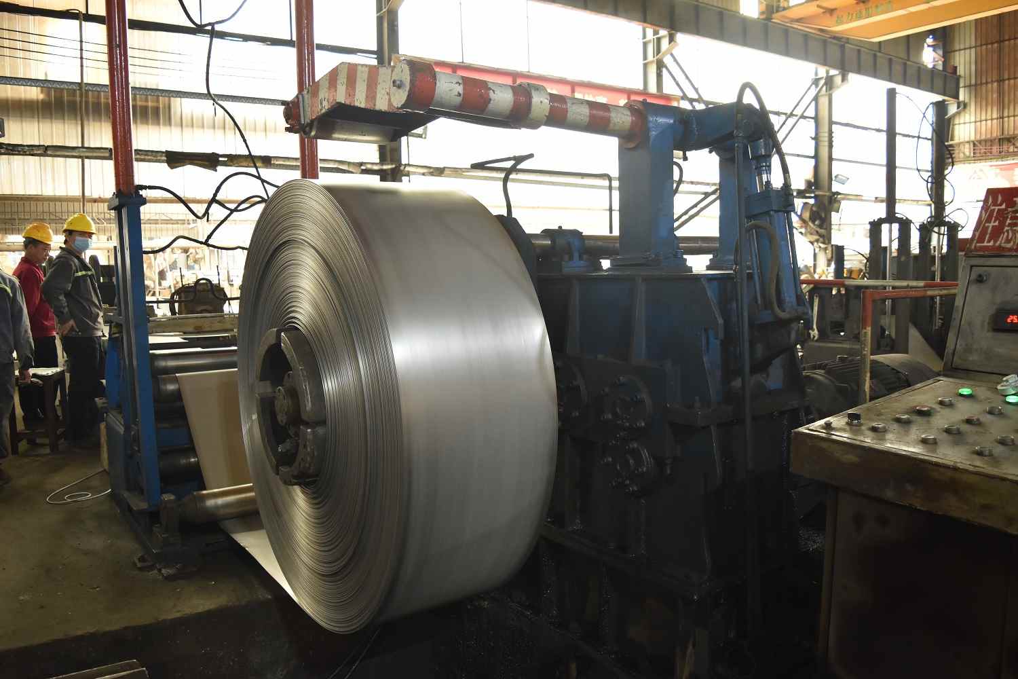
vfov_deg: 47.9
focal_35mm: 27
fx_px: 763
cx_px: 509
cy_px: 340
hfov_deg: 67.4
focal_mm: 18
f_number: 4
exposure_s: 1/50
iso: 800
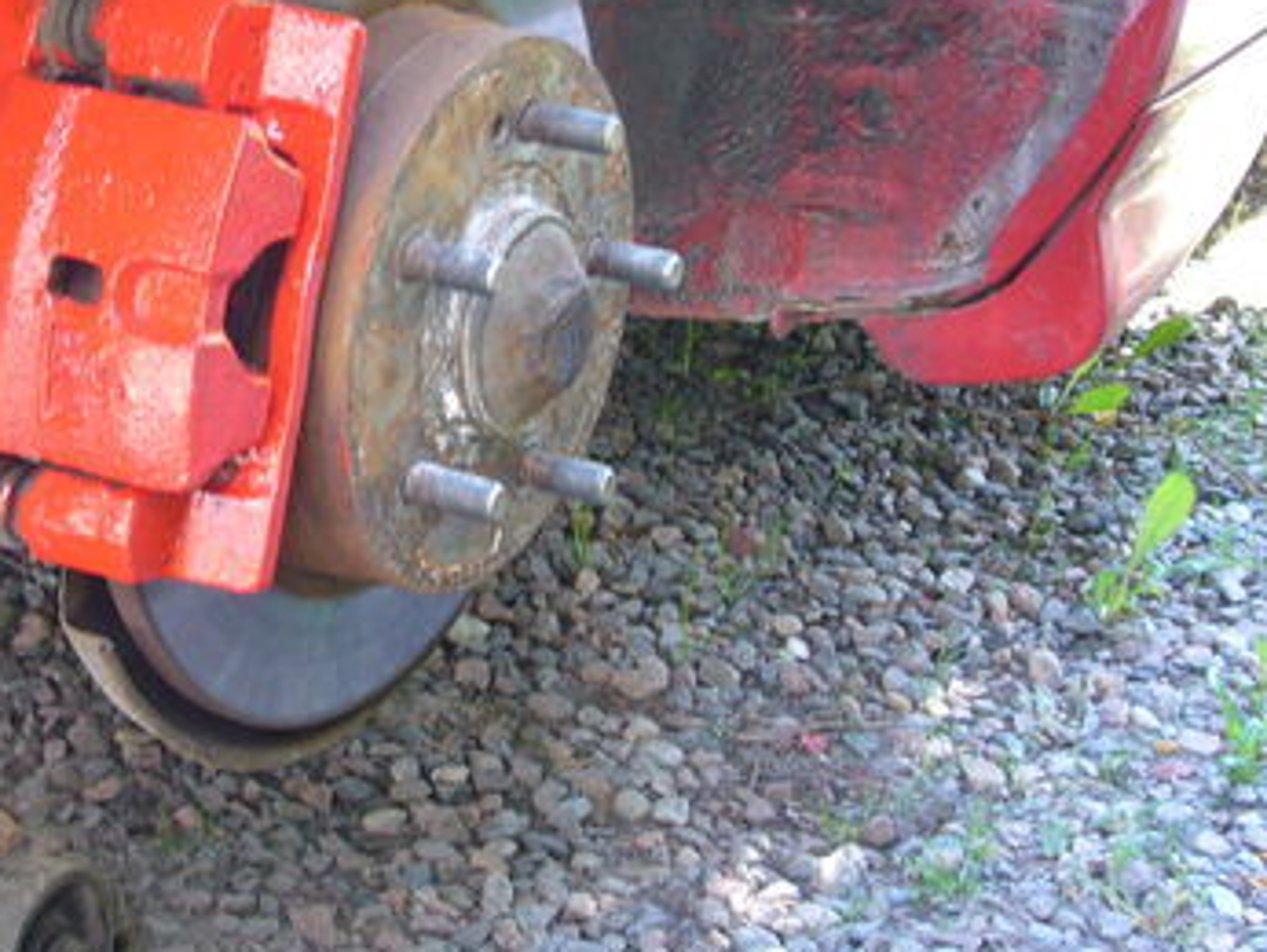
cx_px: 161
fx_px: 3113
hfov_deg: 22.5
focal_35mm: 85
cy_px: 300
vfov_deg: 17.3
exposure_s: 1/15
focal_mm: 7.5
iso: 100
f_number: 3.5
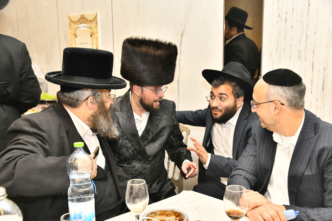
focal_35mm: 45
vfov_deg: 29.9
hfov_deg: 43.6
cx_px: 166
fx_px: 415
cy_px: 110
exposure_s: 1/200
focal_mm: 45
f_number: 5.6
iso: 1600
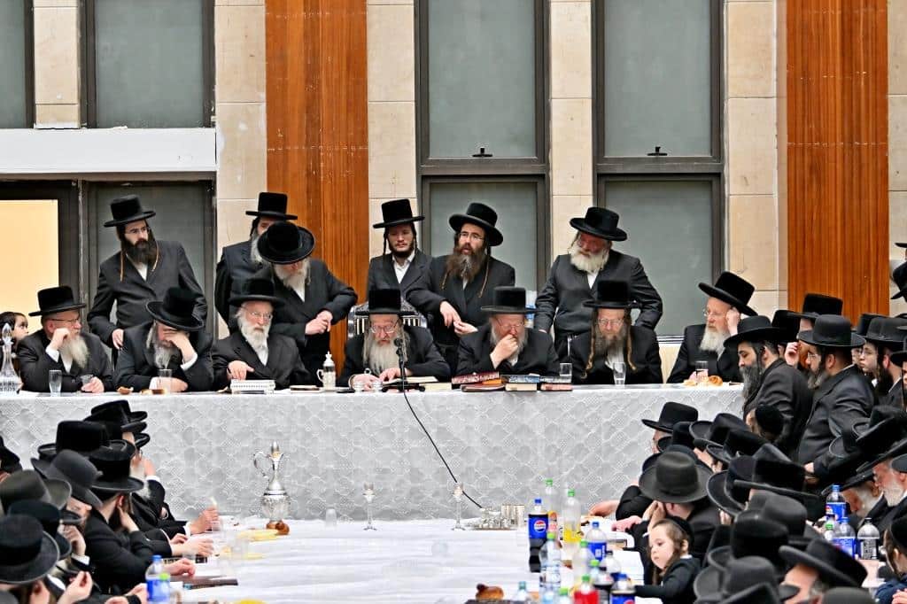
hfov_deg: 14.0
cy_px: 302
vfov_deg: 9.3
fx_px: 3702
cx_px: 454
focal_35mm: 147
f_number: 2.8
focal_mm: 98
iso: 640
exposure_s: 1/250
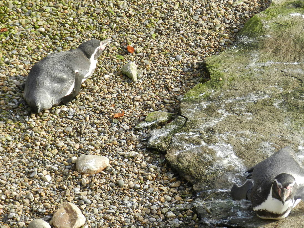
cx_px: 217
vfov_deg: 7.8
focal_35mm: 190
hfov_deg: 10.4
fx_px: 1668
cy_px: 152
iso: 160
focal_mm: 23.1
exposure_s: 1/200
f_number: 5
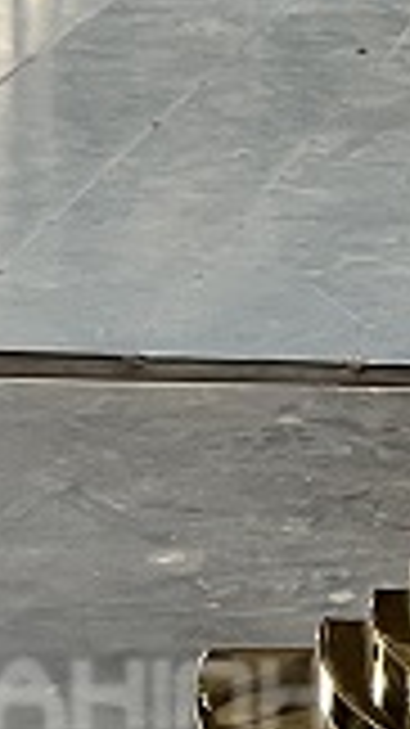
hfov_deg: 8.3
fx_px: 2709
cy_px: -144
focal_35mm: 140
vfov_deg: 14.8
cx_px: 748
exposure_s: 1/50
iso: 200
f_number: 1.5
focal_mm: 5.7
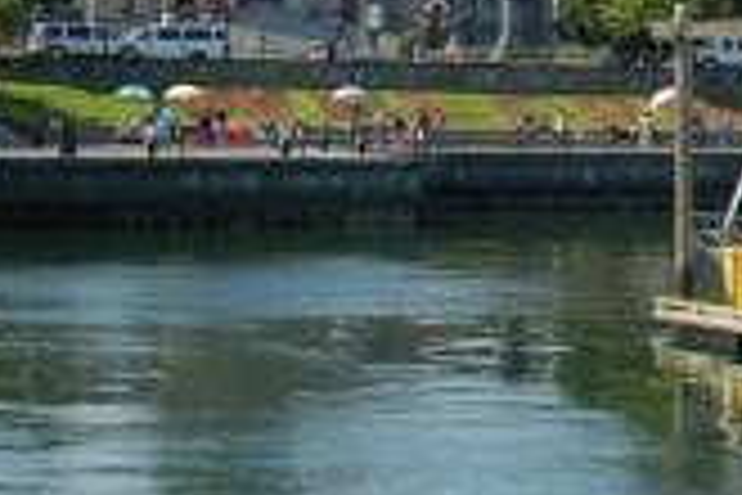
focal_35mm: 114
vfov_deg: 11.9
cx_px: 877
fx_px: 2349
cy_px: -14
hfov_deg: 17.2
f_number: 9
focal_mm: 28
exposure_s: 1/320
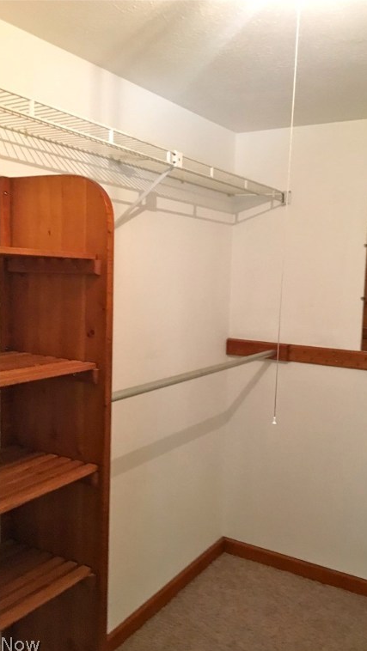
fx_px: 553
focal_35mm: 32
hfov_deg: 36.7
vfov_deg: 61.0
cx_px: 199
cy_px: 329
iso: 200
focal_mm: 4.15
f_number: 2.2
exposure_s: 1/20
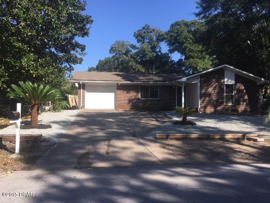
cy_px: 102
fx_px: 226
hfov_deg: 61.7
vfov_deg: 48.2
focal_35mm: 29
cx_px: 135
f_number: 2.2
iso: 40
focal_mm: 4.15
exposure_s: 1/1364
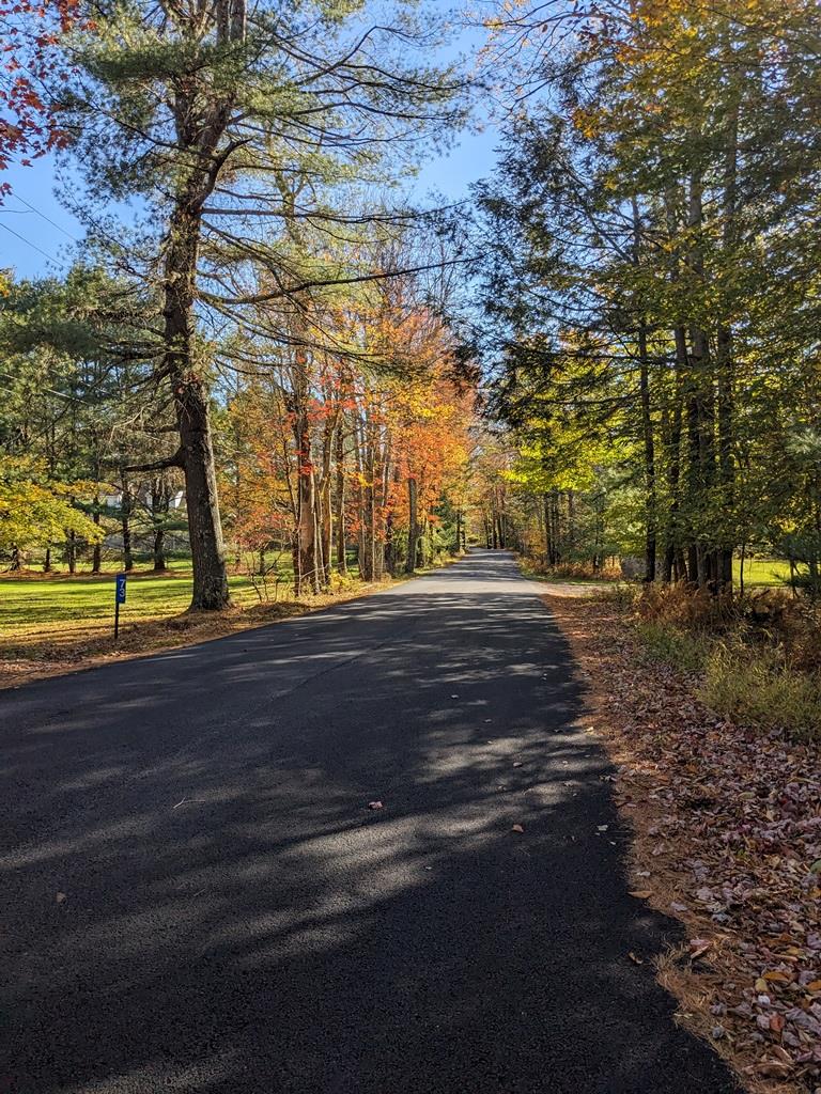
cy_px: 547
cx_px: 410
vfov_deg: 65.3
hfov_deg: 51.4
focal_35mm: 27
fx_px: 854
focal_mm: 4.38
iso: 54
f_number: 1.73
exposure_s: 1/1376
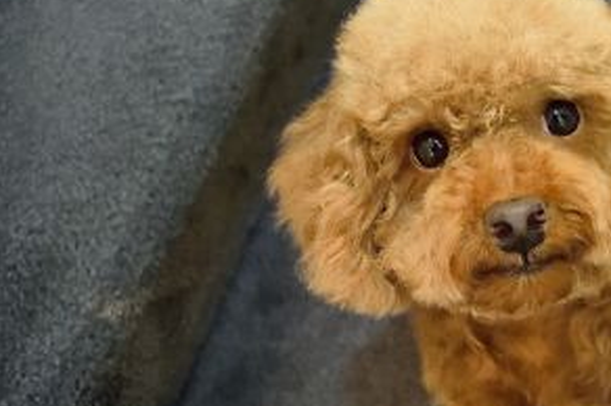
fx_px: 949
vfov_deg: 24.1
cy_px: 189
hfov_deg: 33.1
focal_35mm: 56
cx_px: 591
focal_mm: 18
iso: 5000
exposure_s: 1/60
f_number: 3.5
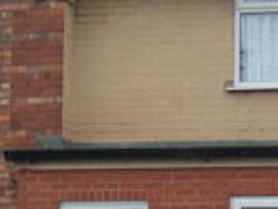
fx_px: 1076
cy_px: 171
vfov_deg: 11.0
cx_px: 197
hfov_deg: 14.7
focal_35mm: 134
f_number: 7.1
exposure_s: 1/125
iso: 80
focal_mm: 5.8
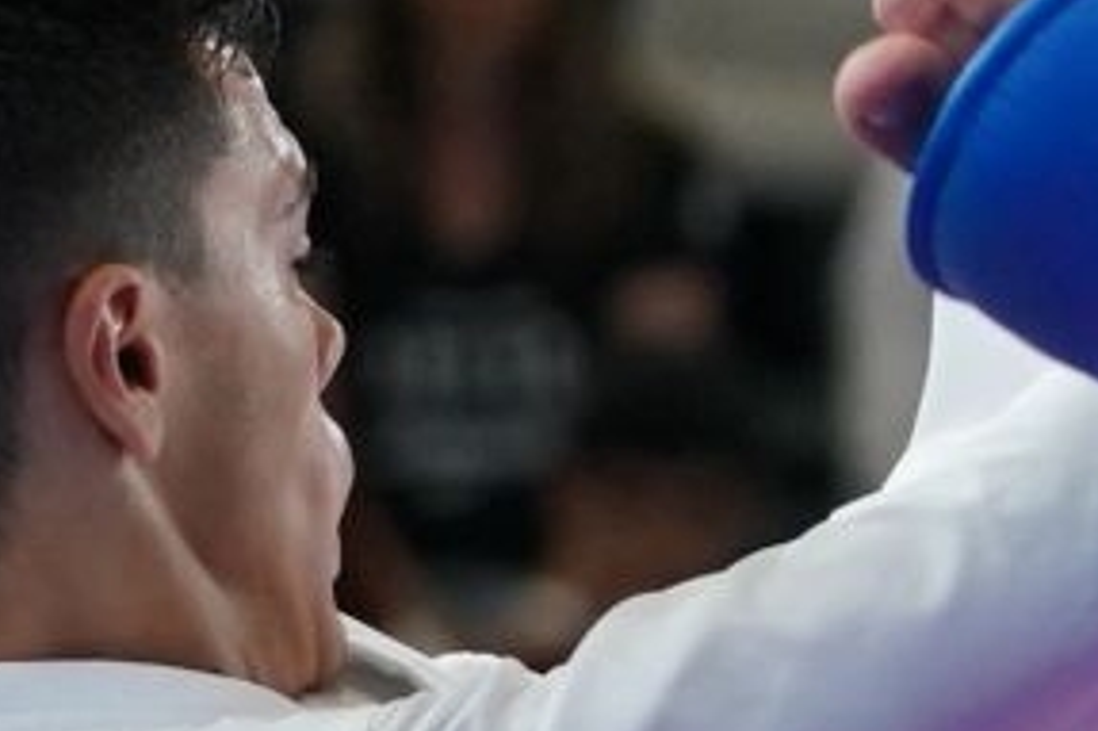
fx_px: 24873
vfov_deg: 1.7
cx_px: 3229
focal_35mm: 816
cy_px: 846
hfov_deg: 2.5
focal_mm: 87
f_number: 2.8
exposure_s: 1/1000
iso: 1600
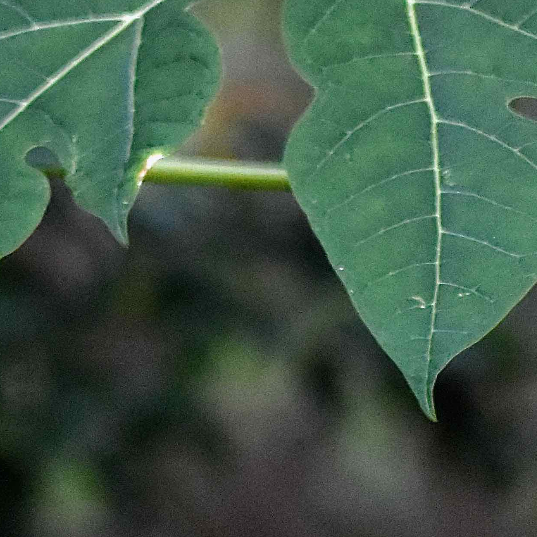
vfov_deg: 1.9
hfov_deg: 1.9
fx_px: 16164
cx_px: 971
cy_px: 396
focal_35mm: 921
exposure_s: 1/2000
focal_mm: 150
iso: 5000
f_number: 5.6
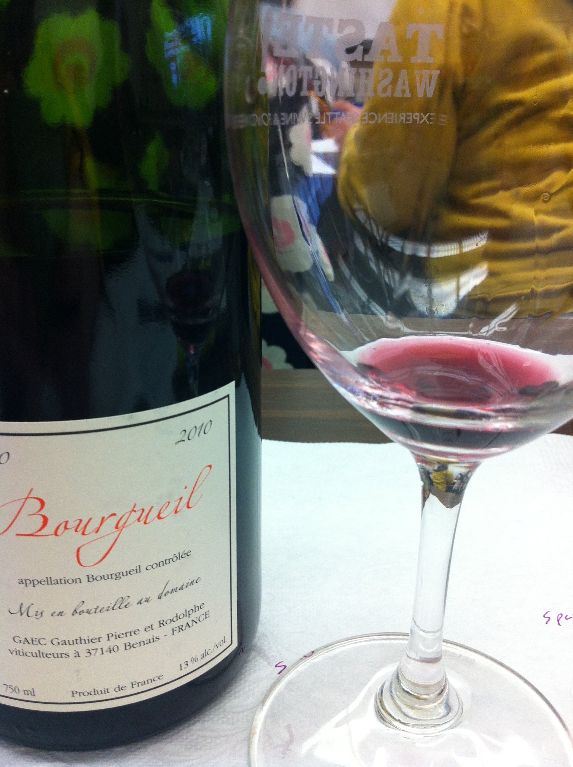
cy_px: 384
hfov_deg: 40.6
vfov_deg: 52.7
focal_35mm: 35
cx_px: 286
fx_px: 775
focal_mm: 3.85
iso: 80
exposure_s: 1/40
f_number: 2.8
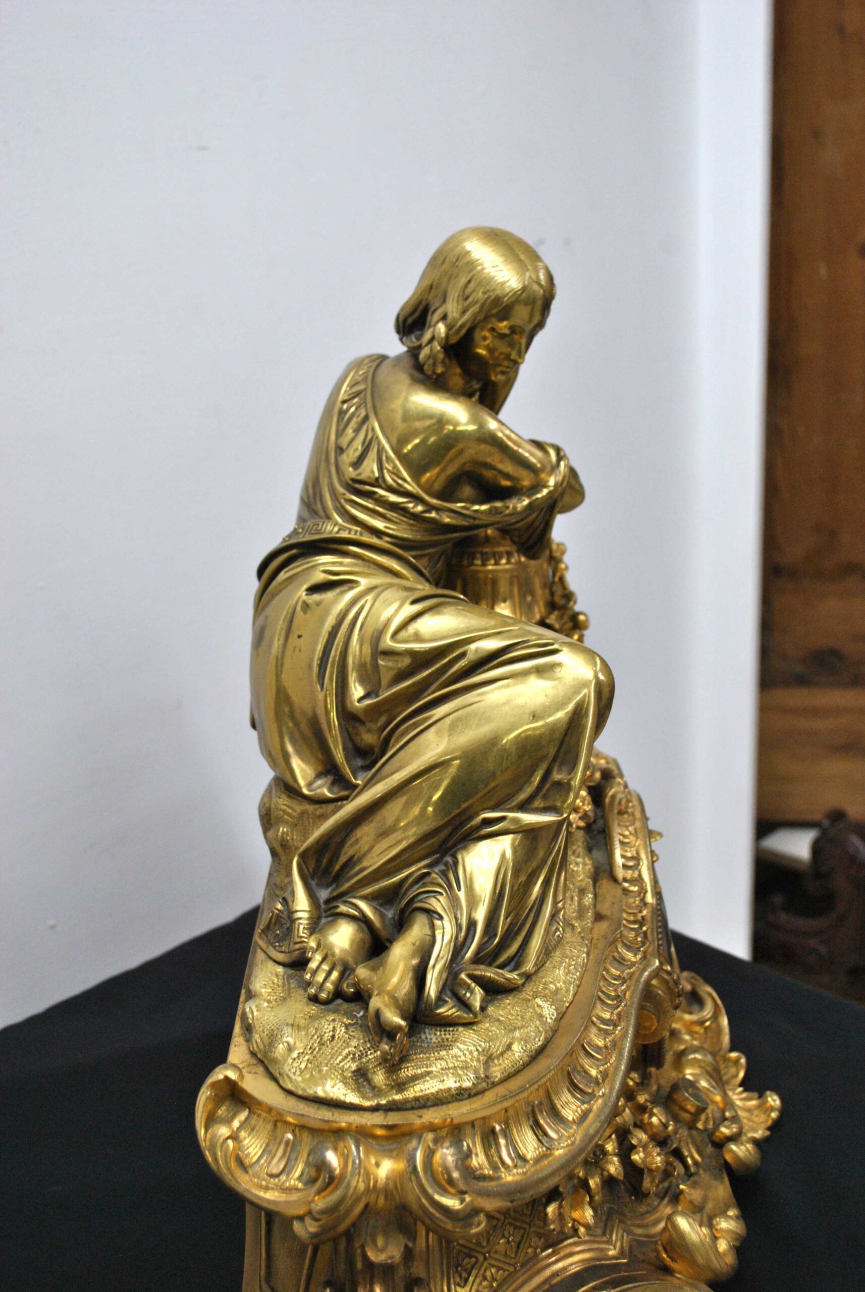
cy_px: 646
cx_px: 432
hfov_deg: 30.9
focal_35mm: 44
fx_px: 1563
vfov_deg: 44.9
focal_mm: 29
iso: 400
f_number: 4.5
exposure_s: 1/40
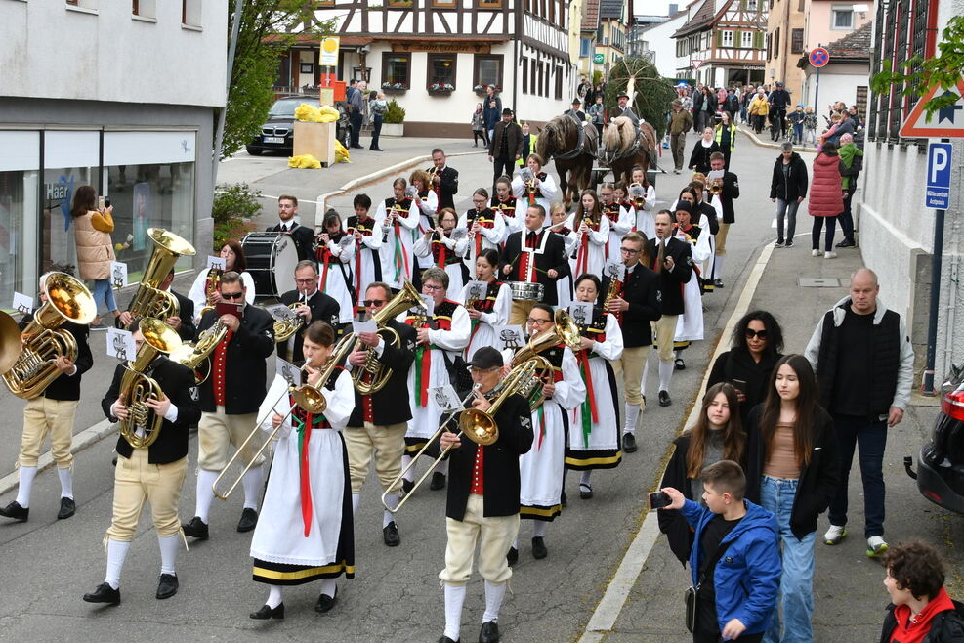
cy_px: 305
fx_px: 1660
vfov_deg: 21.9
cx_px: 405
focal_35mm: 62
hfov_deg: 32.3
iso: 500
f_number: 10
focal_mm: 34
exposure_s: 1/160
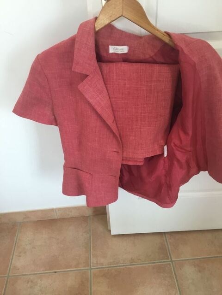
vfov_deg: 58.4
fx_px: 265
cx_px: 111
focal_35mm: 31
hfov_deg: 45.4
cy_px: 148
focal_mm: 3.3
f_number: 2.4
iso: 32
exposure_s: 1/33
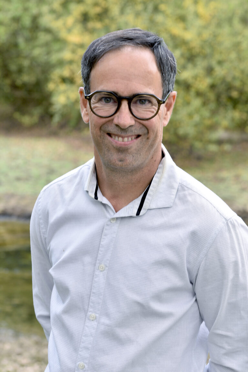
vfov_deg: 19.4
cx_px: 124
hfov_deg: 13.1
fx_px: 1084
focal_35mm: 105
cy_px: 186
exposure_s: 1/125
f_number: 9
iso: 400
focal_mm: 105
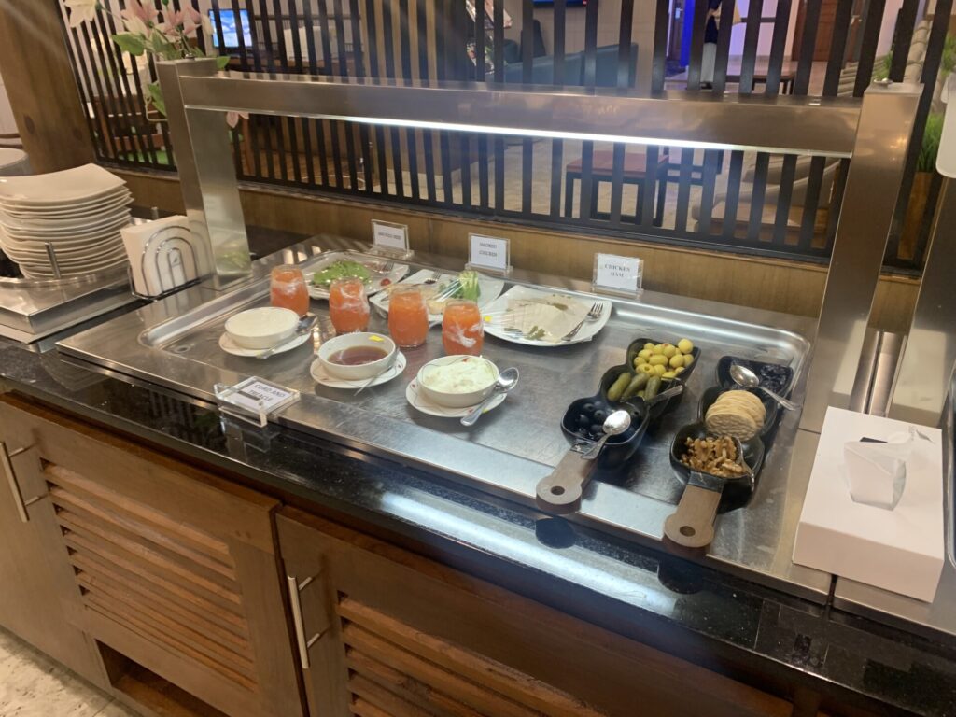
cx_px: 478
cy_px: 358
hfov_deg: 67.3
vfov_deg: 53.1
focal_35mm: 26
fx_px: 718
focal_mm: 4.25
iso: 160
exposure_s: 1/50
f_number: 1.8
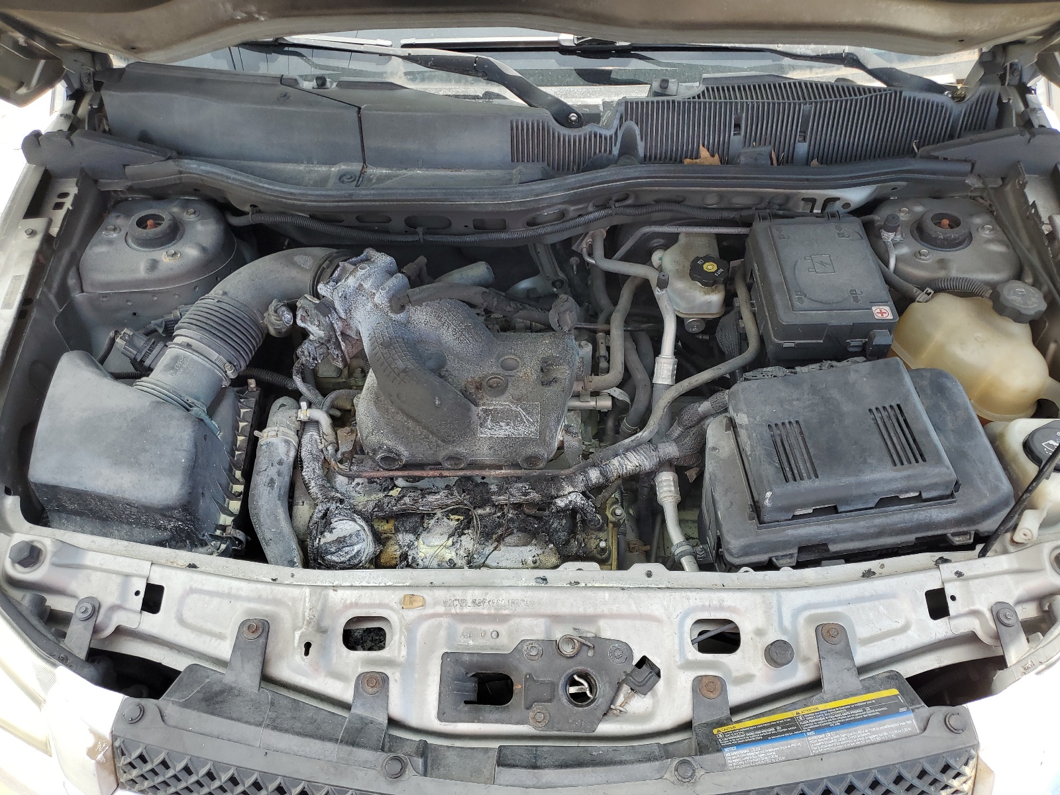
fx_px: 796
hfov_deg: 67.3
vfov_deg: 53.1
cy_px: 398
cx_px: 530
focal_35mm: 26
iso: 50
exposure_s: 1/556
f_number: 1.5
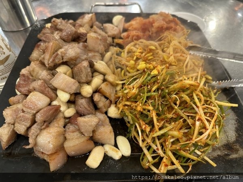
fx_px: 168
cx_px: 122
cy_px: 91
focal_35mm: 24
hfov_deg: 71.6
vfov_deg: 56.8
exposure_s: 1/120
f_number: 1.78
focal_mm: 6.86
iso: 200
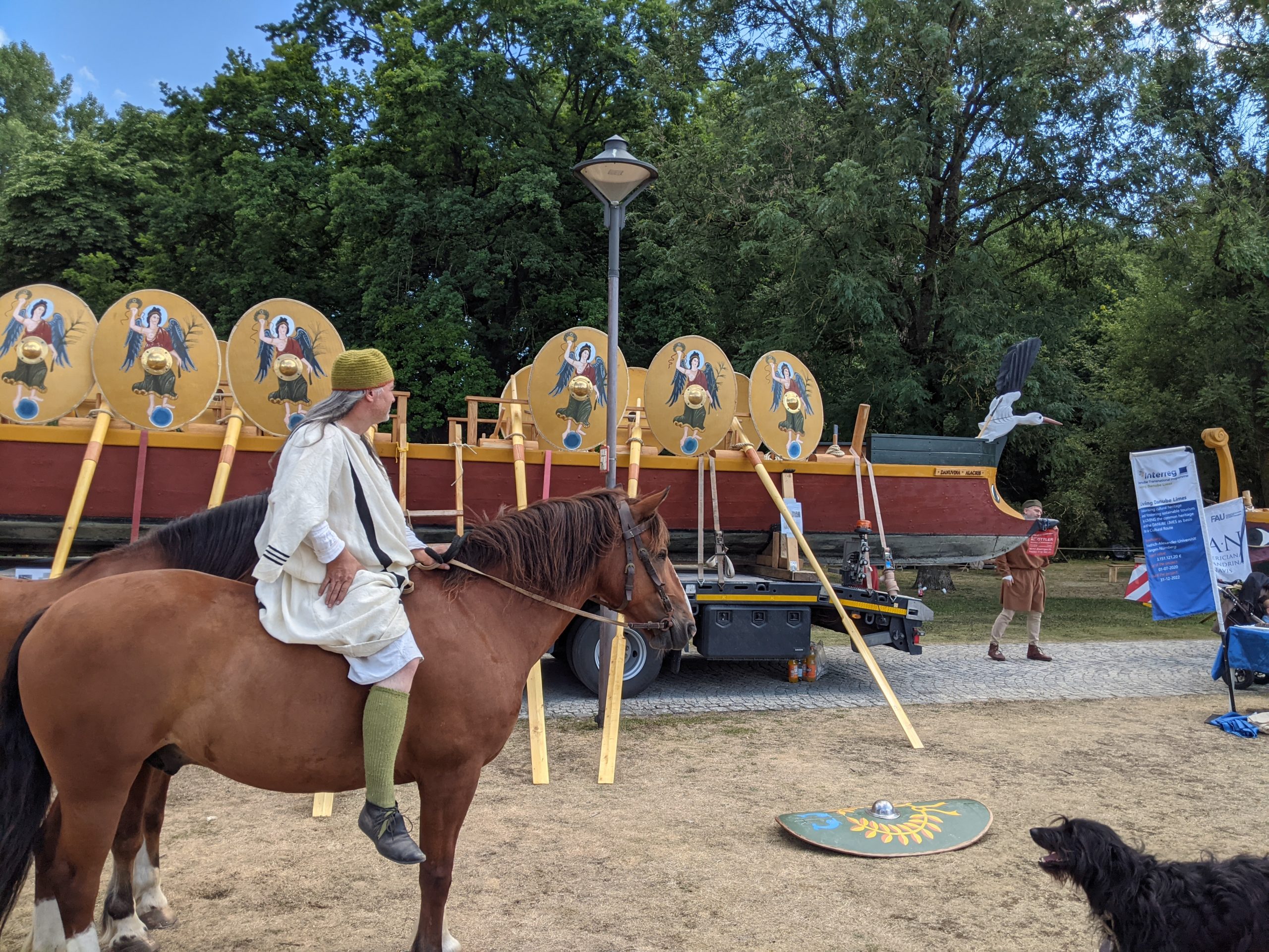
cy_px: 476
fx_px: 990
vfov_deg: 51.4
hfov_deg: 65.3
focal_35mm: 27
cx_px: 634
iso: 61
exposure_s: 1/2128
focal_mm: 4.44
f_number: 1.8
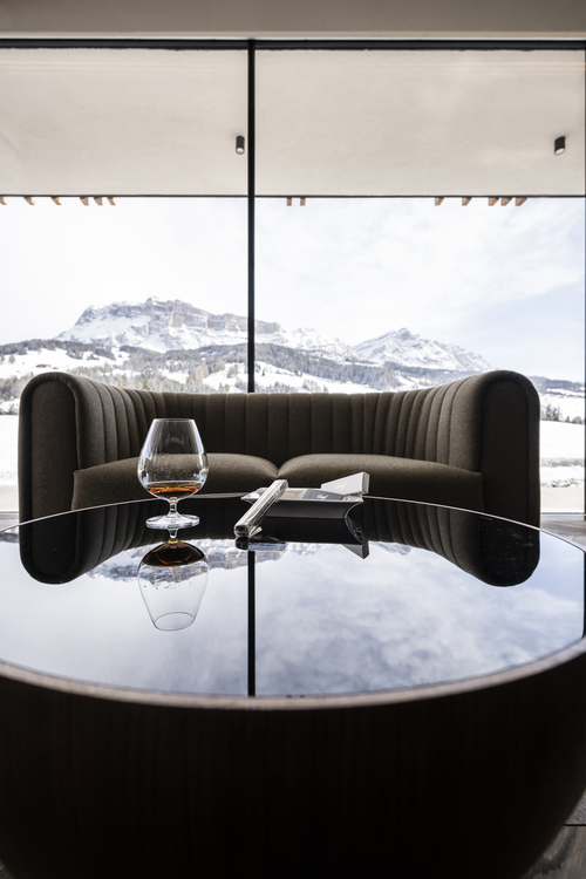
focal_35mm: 16
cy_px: 440
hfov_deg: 73.7
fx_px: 391
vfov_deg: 96.7
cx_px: 293
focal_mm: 16
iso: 320
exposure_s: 1/500
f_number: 5
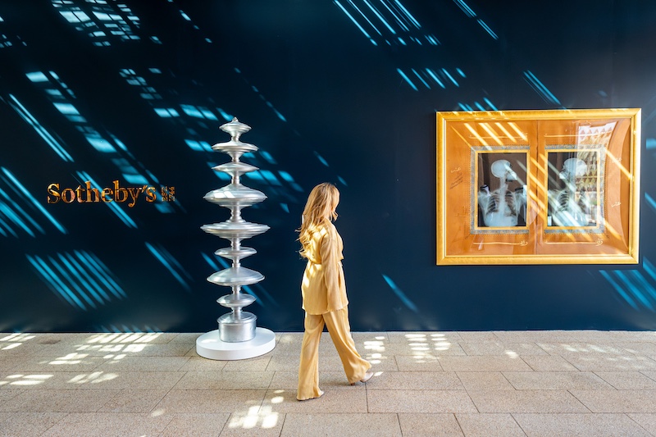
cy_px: 218
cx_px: 328
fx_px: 437
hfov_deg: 73.8
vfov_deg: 53.1
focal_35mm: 24
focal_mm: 16
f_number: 2.8
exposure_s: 1/250
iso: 1600
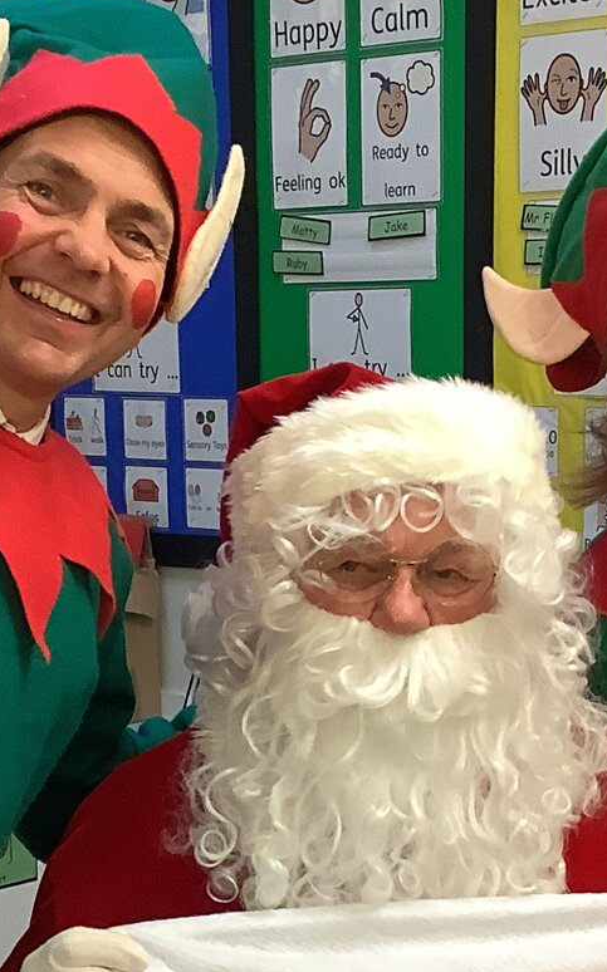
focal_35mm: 87
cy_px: 834
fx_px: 2305
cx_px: 253
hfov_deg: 15.0
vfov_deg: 23.3
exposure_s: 1/50
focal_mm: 3.3
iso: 250
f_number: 2.4
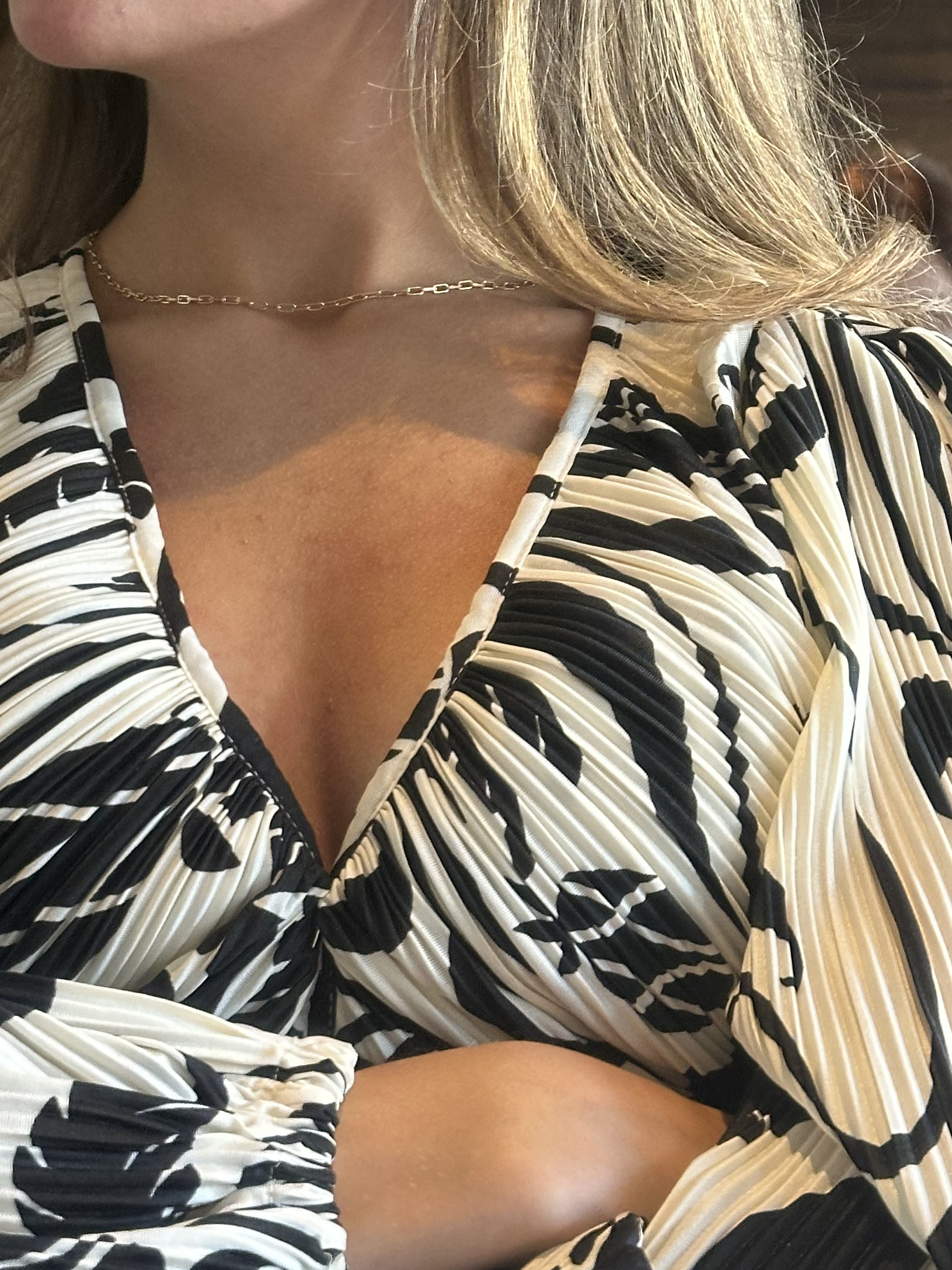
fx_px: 3264
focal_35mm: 89
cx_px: 269
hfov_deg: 16.5
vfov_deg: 21.7
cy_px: 229
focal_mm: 6.86
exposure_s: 1/60
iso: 250
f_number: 1.78
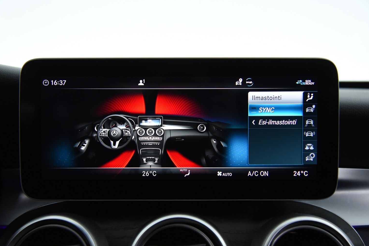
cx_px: 176
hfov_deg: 40.3
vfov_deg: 27.5
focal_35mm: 49
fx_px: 502
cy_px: 123
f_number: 4
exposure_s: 1/80
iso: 4000
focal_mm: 46
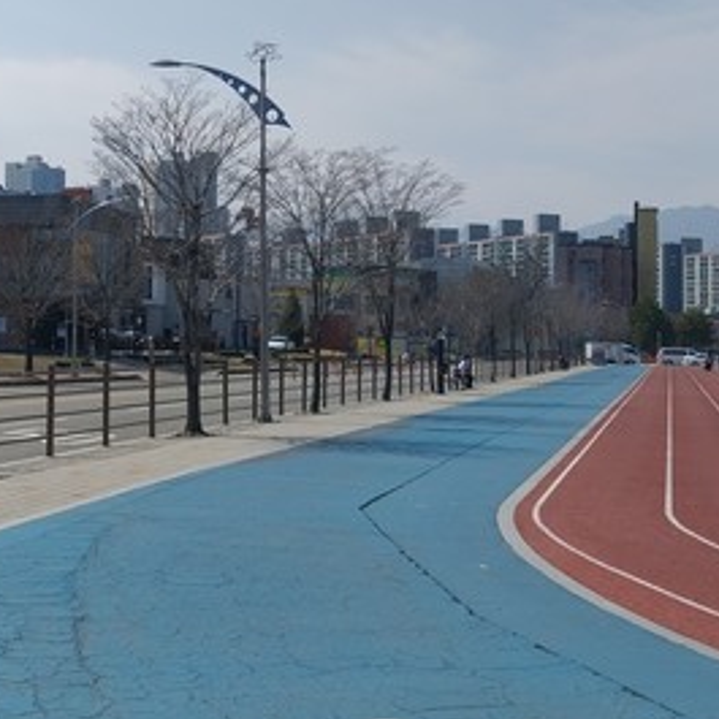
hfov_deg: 31.3
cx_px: 79
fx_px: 1222
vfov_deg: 32.7
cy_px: 288
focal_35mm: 52
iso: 20
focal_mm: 4
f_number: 1.8
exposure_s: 1/1537
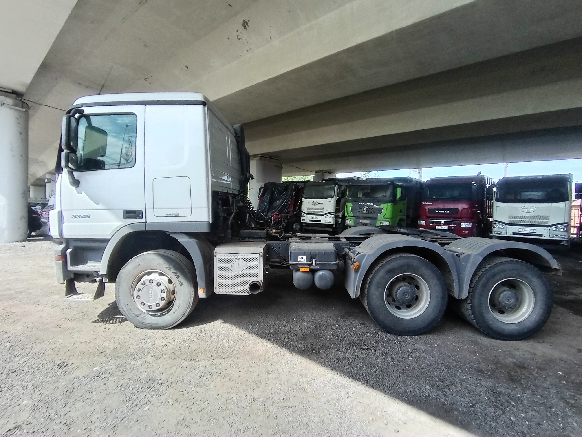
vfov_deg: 74.7
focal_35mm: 17
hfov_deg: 91.0
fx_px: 286
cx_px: 291
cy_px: 218
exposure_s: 1/285
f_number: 2.2
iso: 102
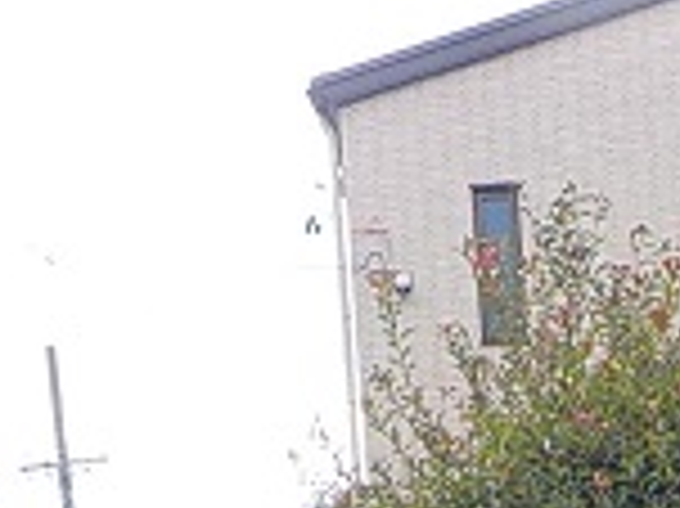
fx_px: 2493
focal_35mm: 127
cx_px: 657
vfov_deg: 10.5
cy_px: 1070
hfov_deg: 15.3
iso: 125
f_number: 3.3
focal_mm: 4.1
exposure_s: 1/200
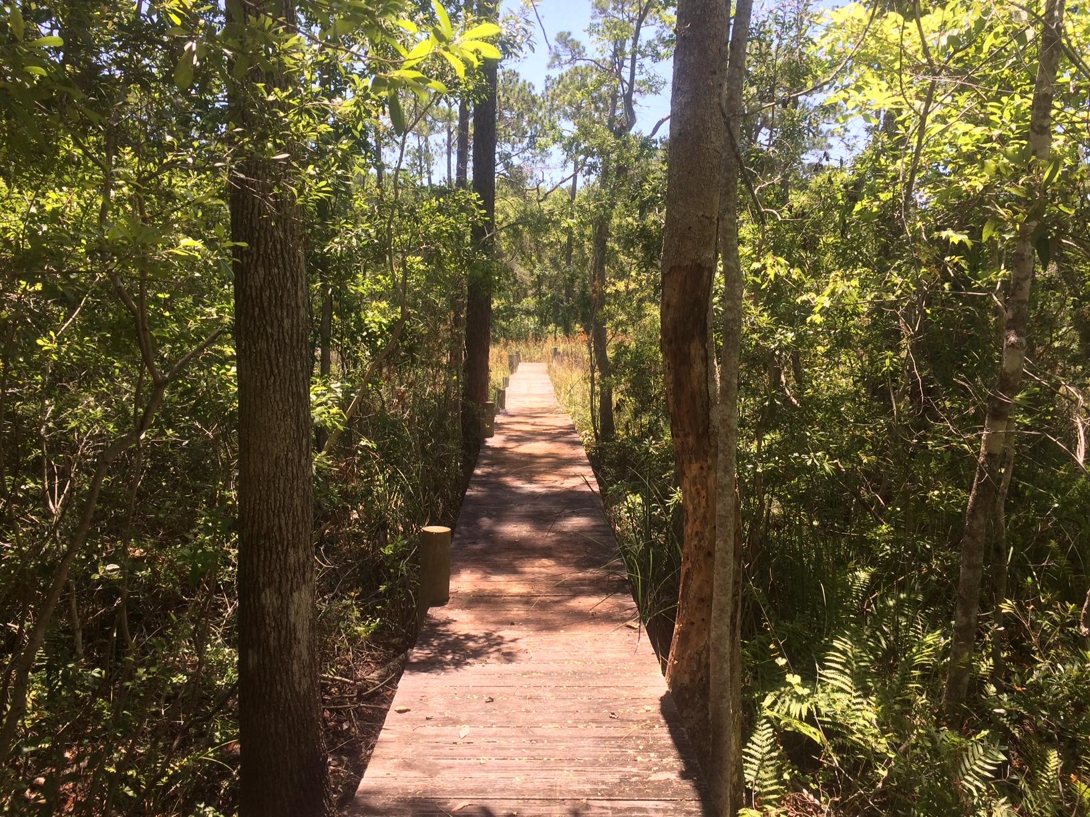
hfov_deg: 61.7
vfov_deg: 48.2
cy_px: 408
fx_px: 913
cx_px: 545
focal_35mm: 29
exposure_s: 1/533
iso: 32
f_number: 2.2
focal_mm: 4.15
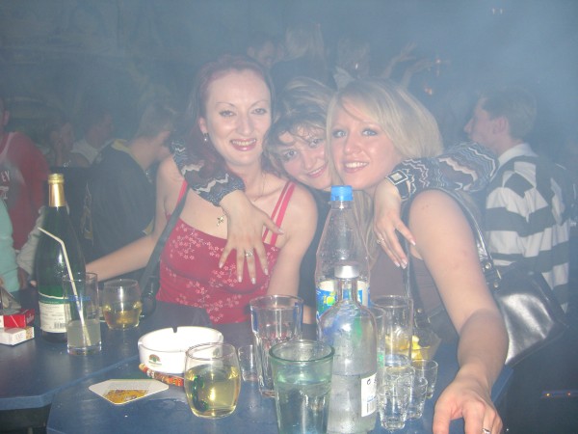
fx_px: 635
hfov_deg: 49.0
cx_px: 289
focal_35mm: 38
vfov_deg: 37.7
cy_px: 217
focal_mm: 7.9
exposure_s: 1/60
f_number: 2.8
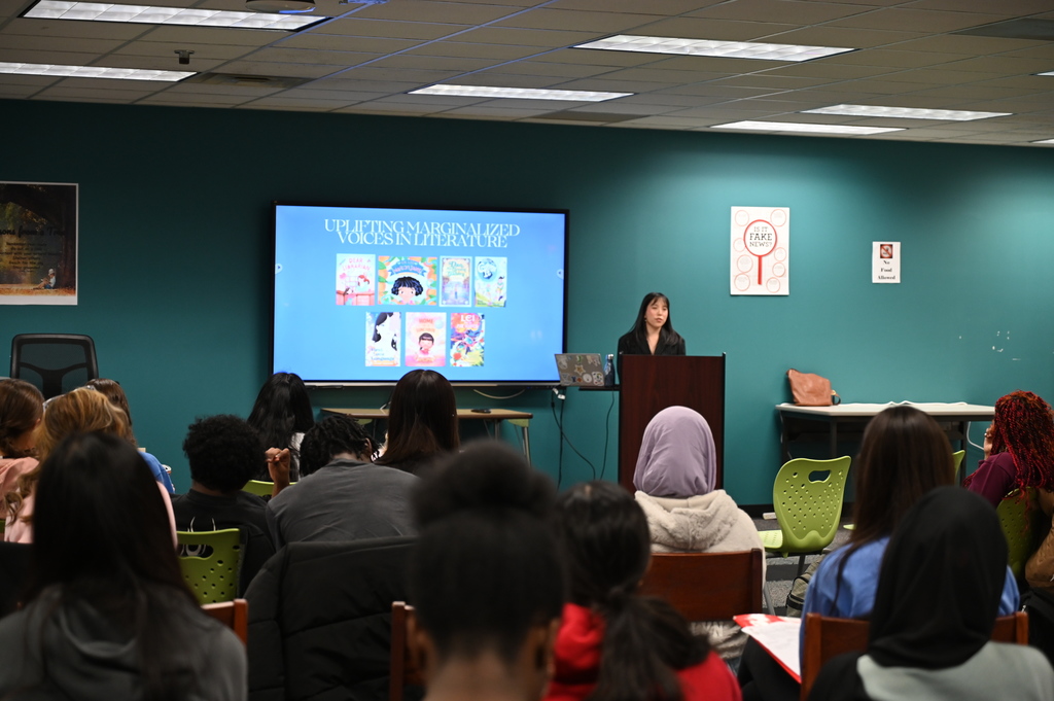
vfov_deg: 19.4
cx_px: 527
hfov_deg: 28.9
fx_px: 2048
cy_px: 350
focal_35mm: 70
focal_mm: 70
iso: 1400
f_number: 4
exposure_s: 1/125
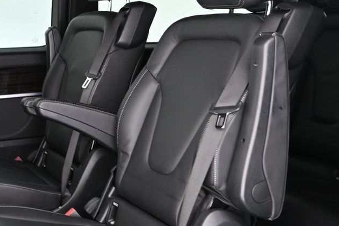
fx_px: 584
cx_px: 47
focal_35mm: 62
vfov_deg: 21.9
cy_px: 105
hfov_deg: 31.2
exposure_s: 1/13
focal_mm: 16
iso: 1600
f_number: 3.5
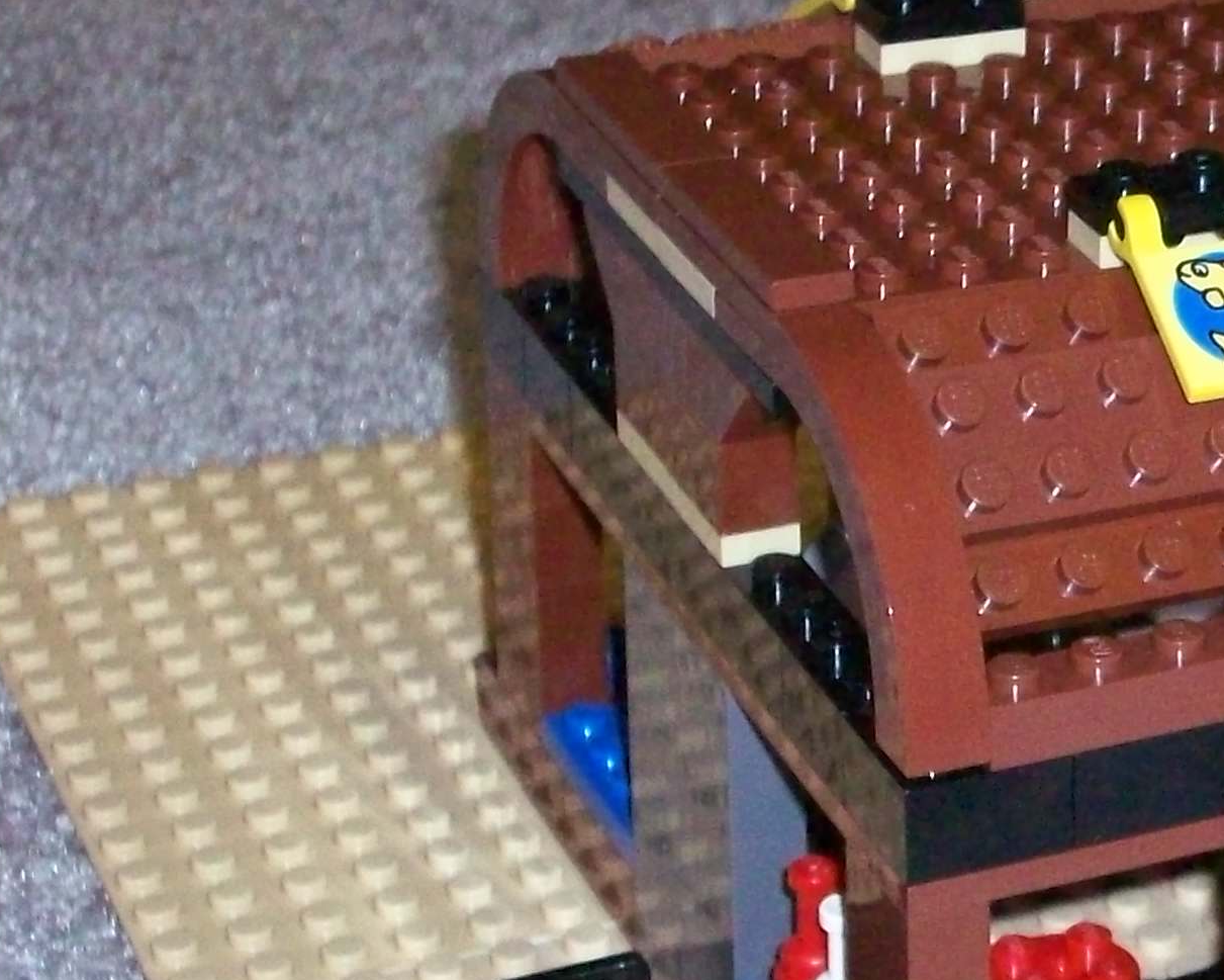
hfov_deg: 14.0
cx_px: 1534
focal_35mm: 133
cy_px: 477
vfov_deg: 11.6
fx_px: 4818
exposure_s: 1/161
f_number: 3.4
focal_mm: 9
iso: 400
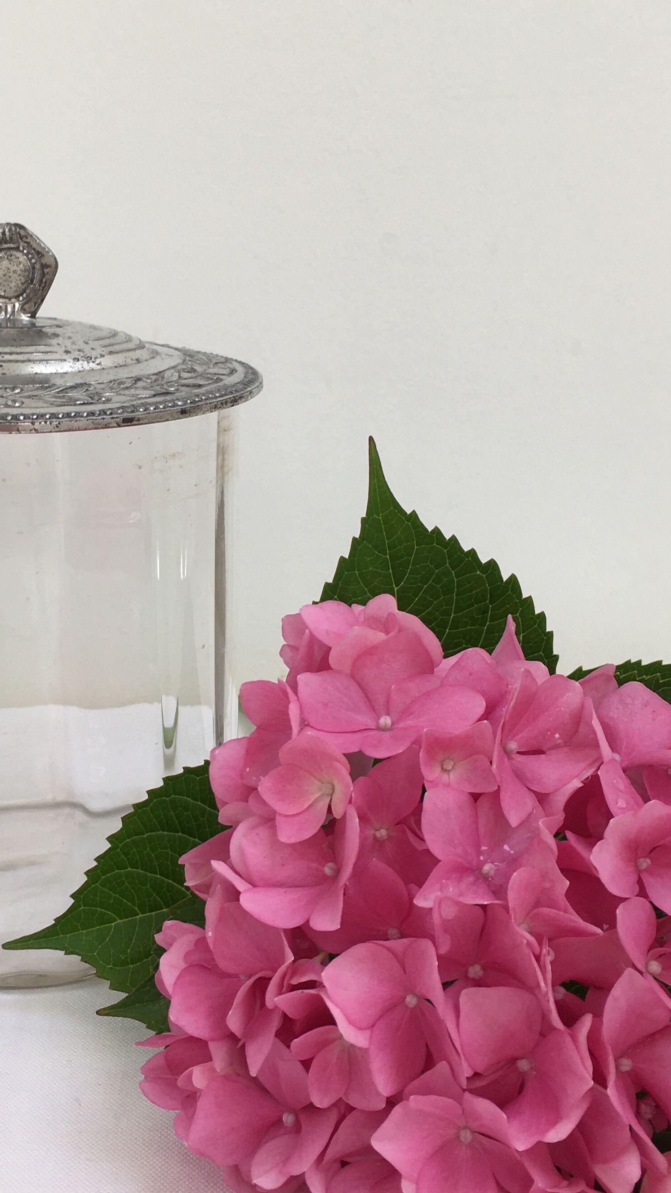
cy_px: 609
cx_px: 207
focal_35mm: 48
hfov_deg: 24.8
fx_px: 1518
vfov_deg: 42.9
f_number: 2.2
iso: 25
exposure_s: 1/50
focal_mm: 4.15
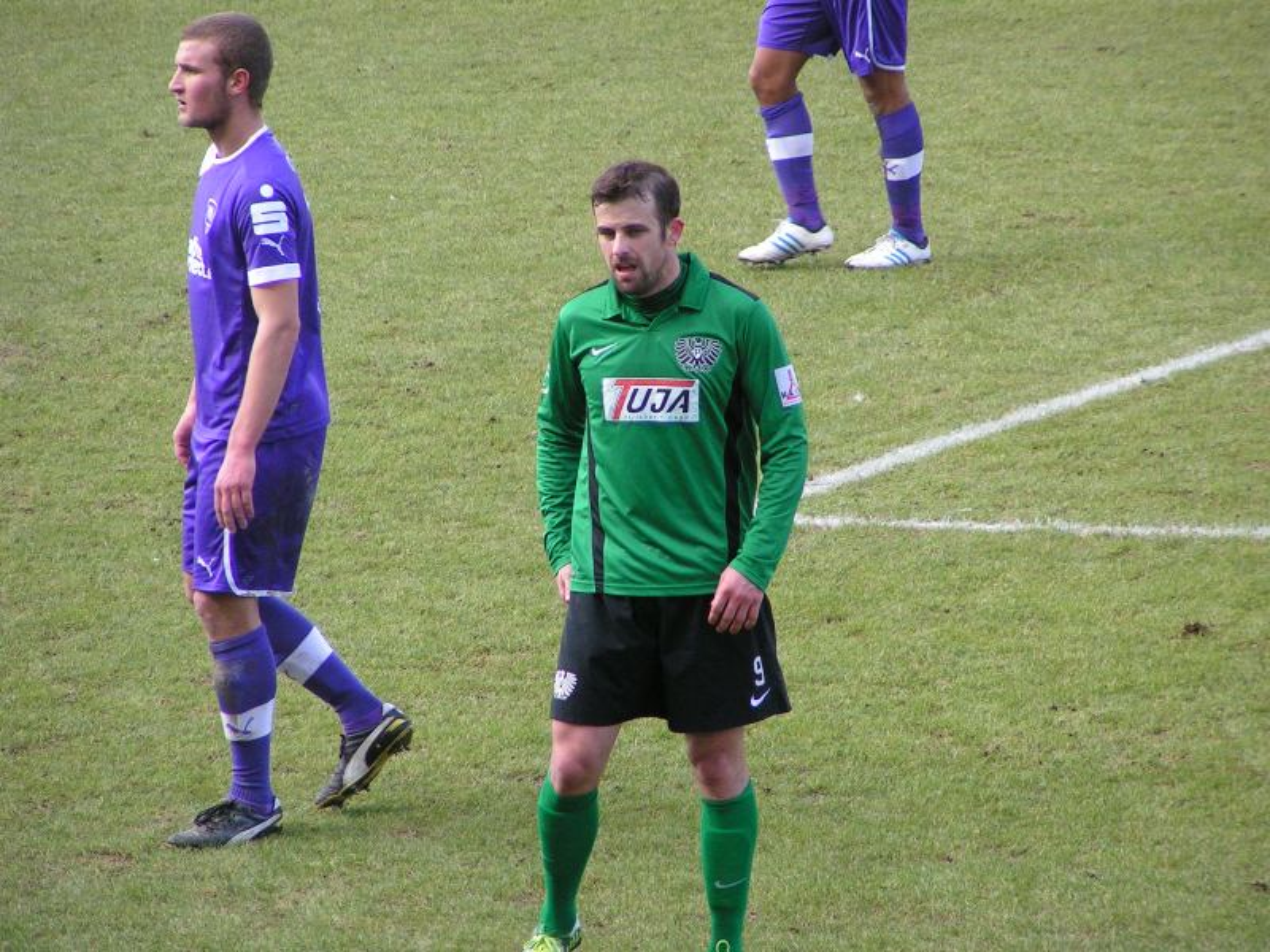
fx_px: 12474
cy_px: 476
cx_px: 635
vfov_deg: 4.4
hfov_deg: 5.8
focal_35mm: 340
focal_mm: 52
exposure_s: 1/400
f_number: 3.5
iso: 125
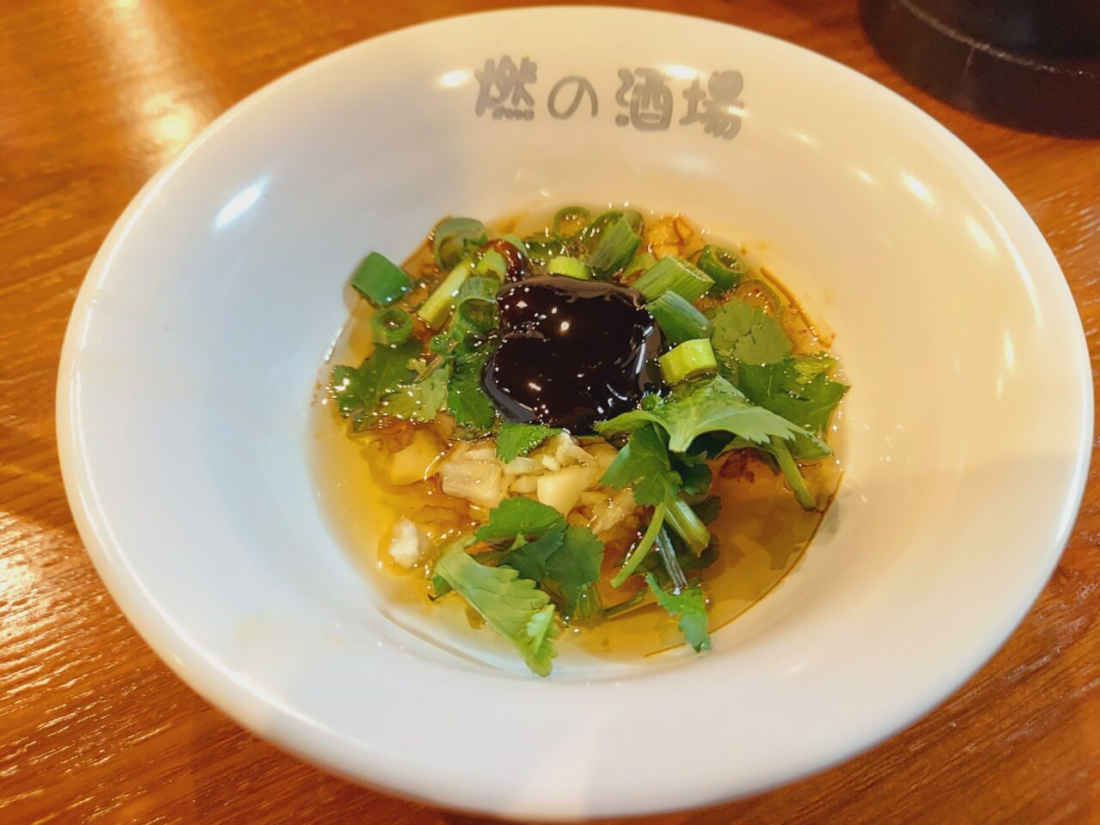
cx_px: 550
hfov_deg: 69.4
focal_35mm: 25
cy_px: 412
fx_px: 794
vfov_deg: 54.9
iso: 640
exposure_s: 1/24
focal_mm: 4.6
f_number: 2
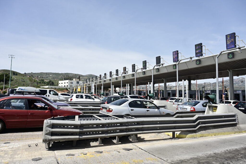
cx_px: 123
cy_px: 82
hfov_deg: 73.8
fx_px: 164
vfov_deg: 53.1
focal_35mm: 24
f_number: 4.5
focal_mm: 24
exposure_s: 1/1250
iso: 100
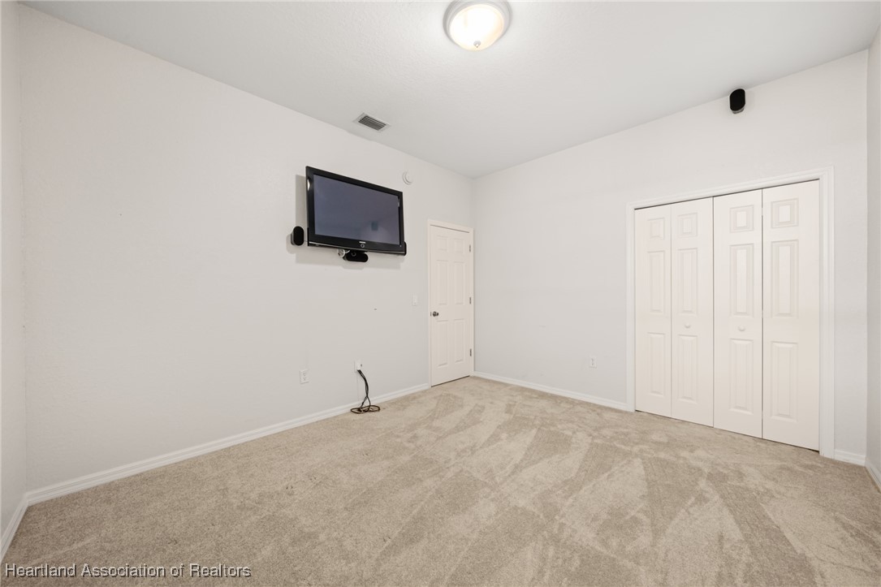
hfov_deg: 108.3
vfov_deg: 85.4
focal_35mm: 13
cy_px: 294
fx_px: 318
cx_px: 440
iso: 400
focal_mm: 13
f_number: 11
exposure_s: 1/2.5
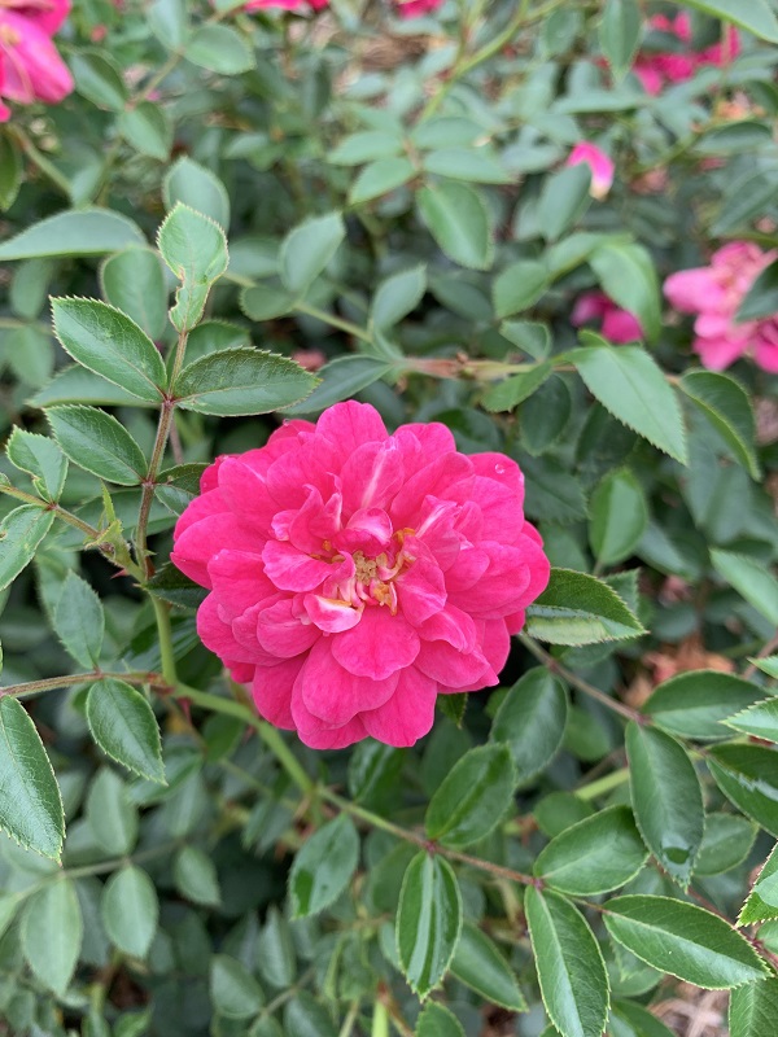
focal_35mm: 26
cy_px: 518
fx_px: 779
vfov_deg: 67.3
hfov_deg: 53.1
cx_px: 389
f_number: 1.8
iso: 25
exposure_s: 1/206
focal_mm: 4.25
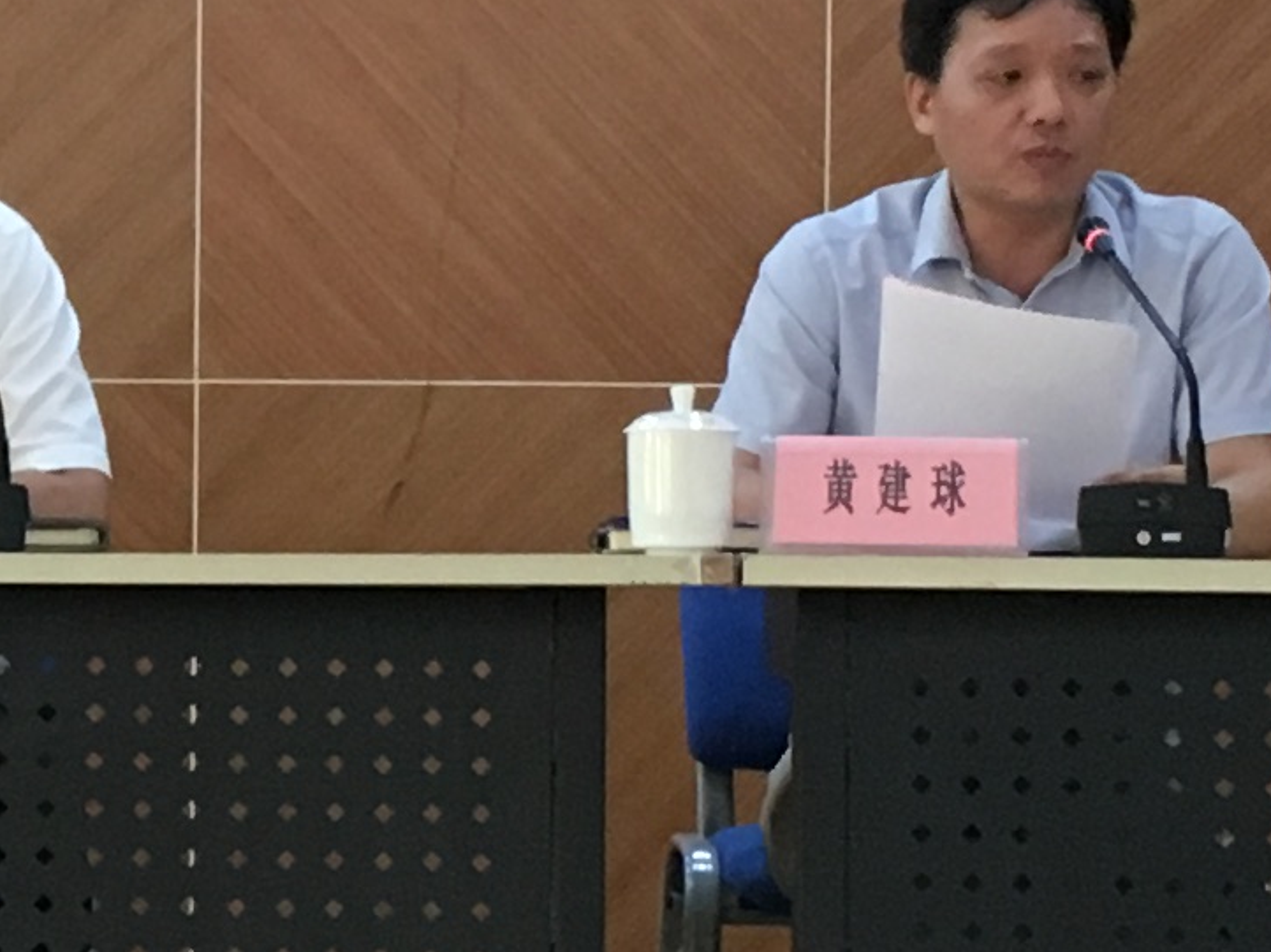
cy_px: 521
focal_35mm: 162
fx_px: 5946
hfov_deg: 12.0
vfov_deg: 9.2
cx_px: -199
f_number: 2.2
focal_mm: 4.15
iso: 160
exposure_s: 1/33
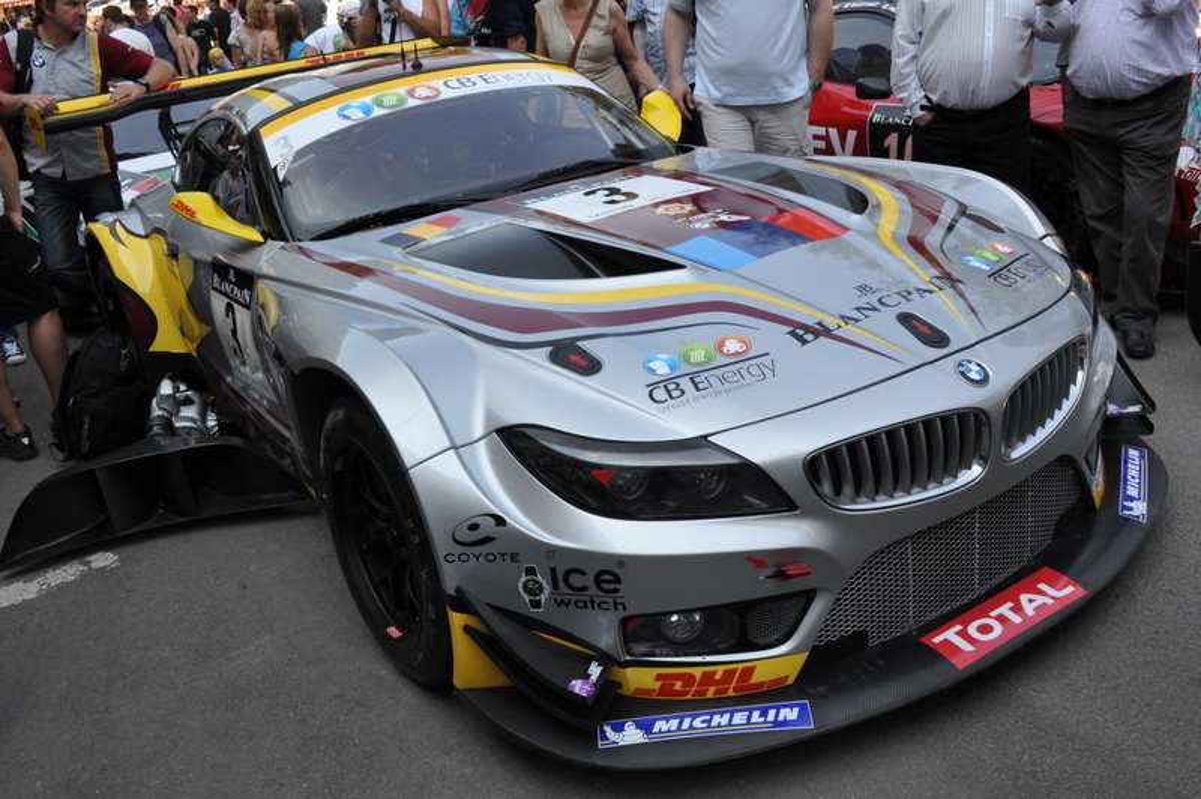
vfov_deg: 39.9
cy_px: 400
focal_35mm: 33
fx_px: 1100
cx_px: 600
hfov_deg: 57.3
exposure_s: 1/125
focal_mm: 22
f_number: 11
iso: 320
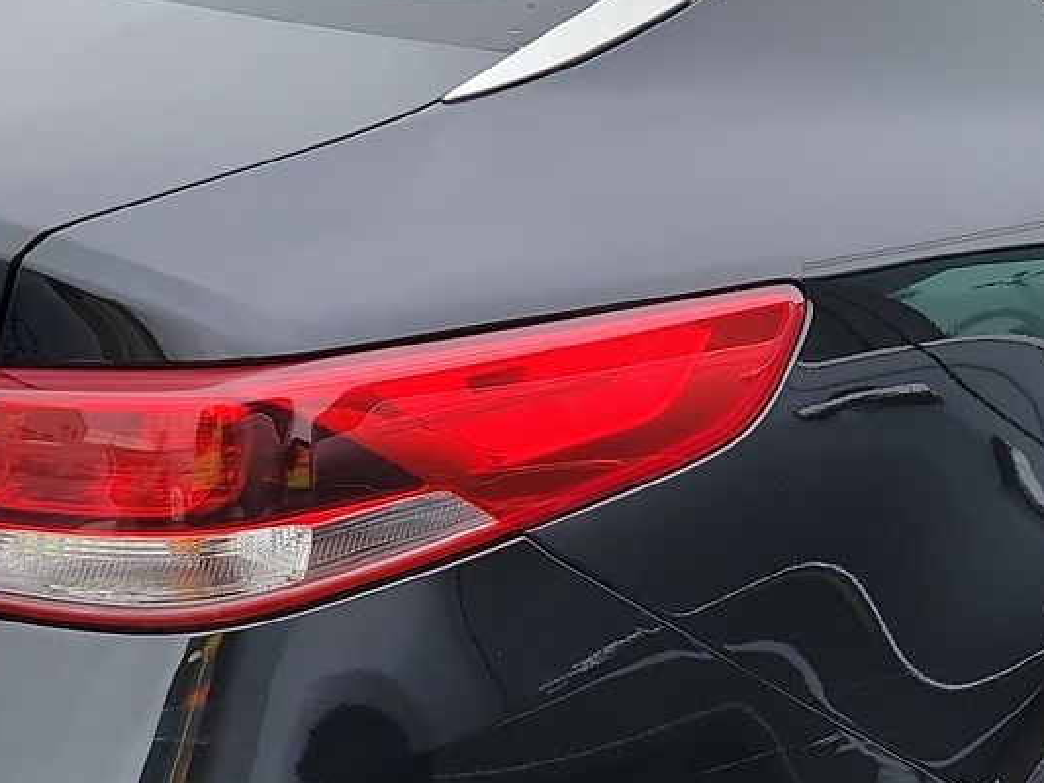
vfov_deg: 20.3
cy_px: 570
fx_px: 2172
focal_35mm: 72
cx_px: 695
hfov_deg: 26.9
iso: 84
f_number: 1.8
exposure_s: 1/59
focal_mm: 6.7
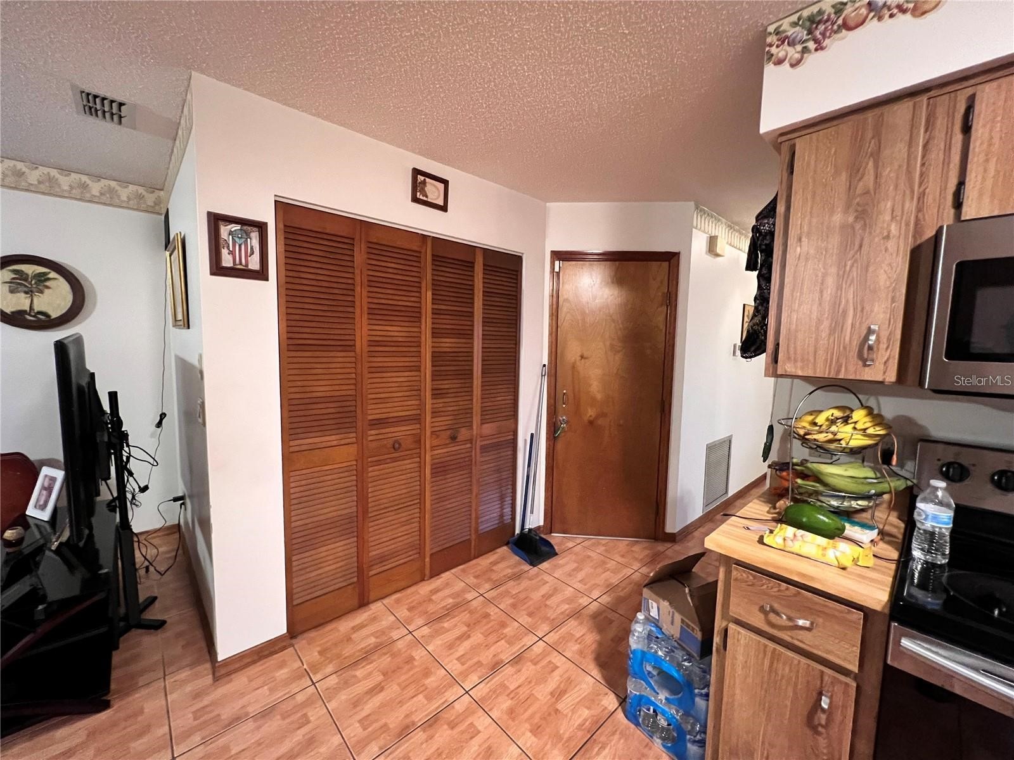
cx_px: 507
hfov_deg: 106.2
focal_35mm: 13
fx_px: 381
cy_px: 380
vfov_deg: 89.9
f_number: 1.8
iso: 1000
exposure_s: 1/40
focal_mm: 1.57
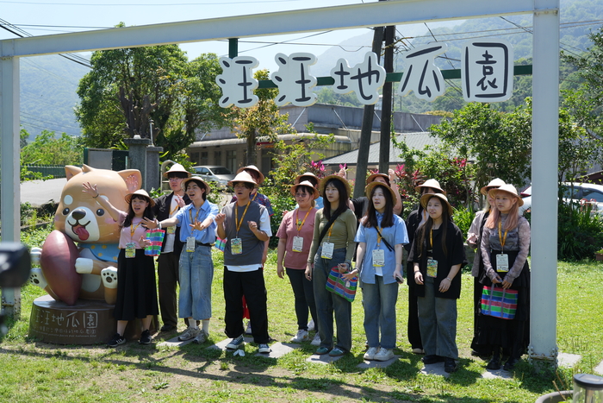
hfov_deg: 46.4
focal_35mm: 42
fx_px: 704
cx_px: 302
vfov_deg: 31.9
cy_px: 202
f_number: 4
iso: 125
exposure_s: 1/640
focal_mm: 42
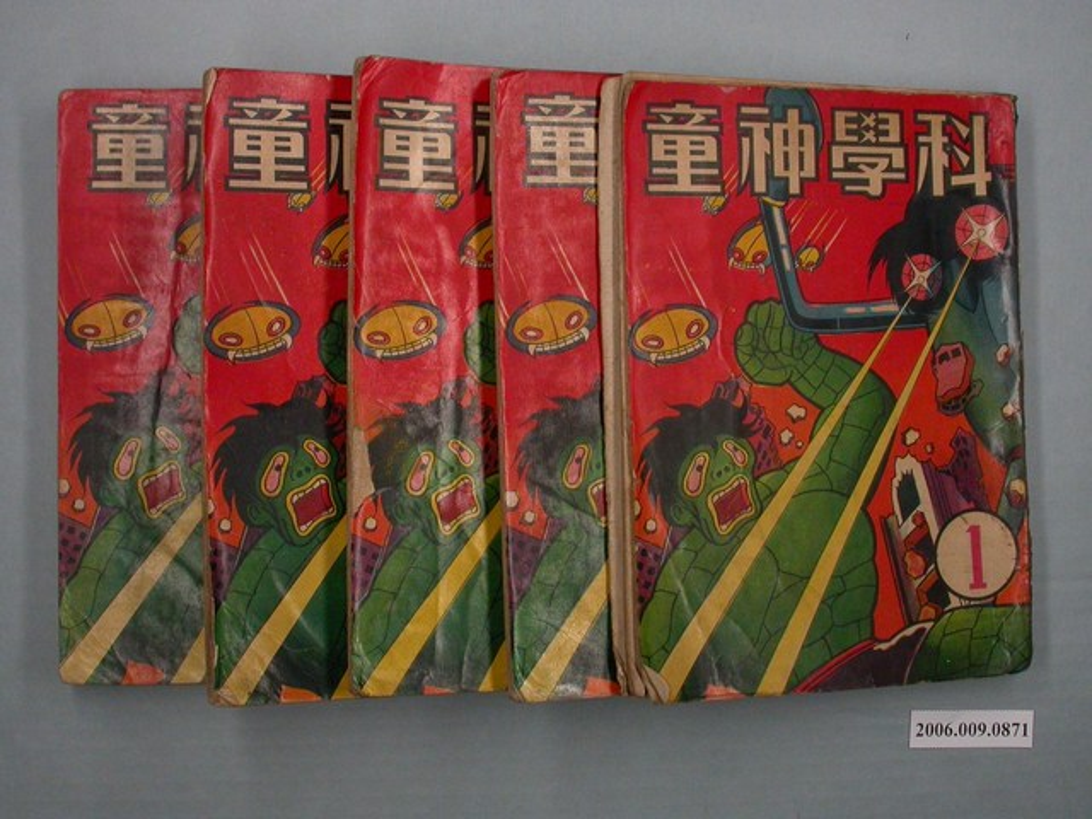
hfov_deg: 42.9
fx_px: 1388
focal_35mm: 44
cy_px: 410
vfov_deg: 32.9
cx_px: 546
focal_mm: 9.1
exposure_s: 1/30
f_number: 6.2
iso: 200
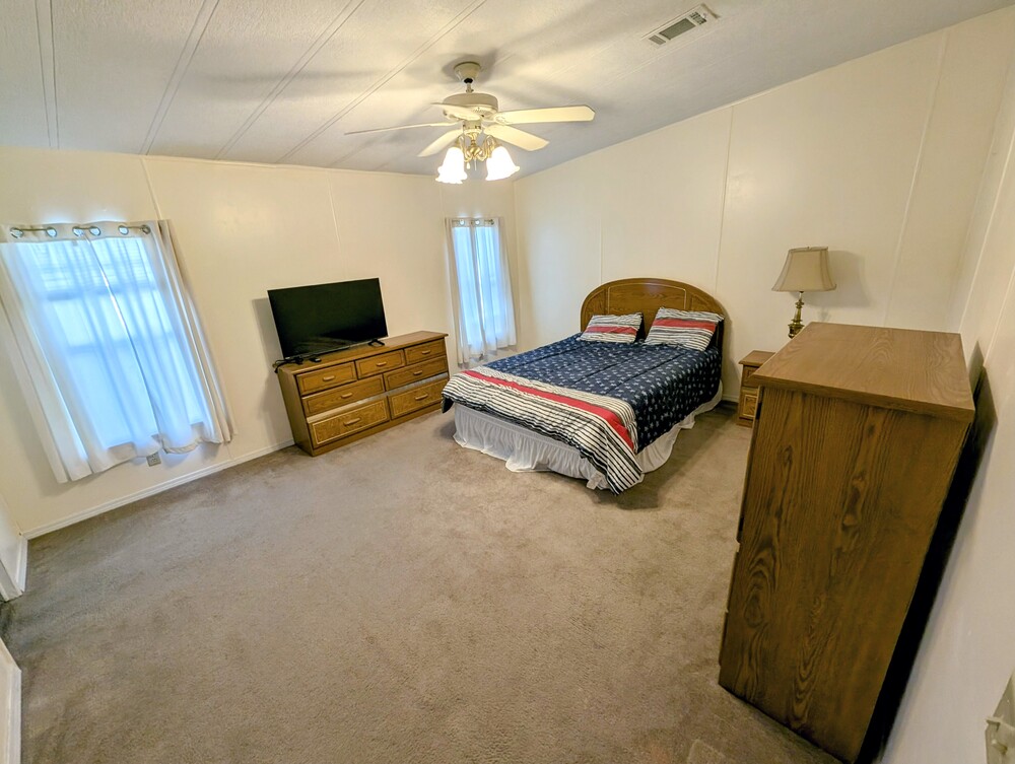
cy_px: 382
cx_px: 508
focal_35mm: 13
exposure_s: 1/60
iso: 71
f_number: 2.2
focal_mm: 1.95
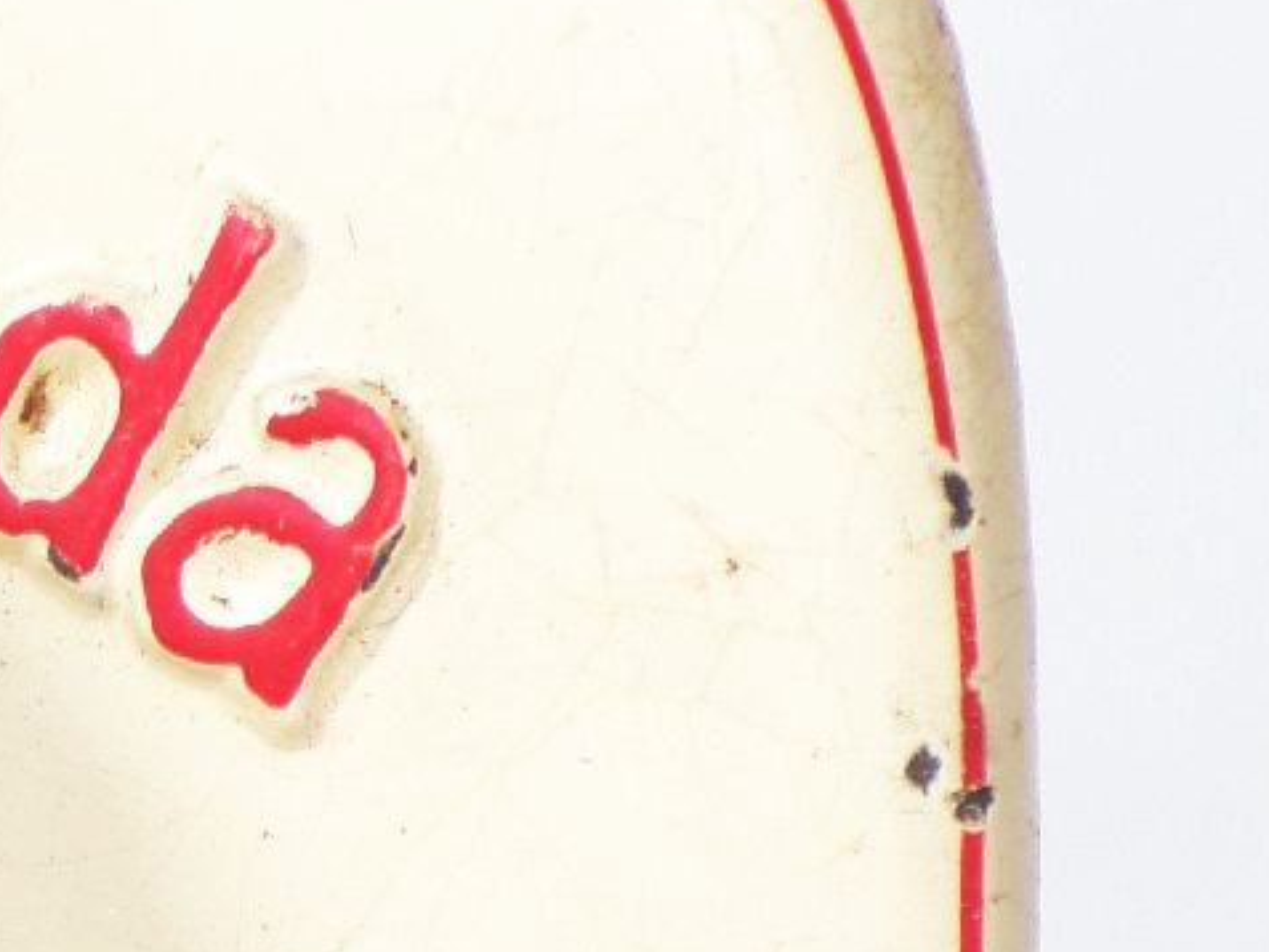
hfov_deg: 13.2
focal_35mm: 143
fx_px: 5244
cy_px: 779
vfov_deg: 10.3
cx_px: -462
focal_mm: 6.6
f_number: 3.3
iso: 80
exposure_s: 1/60
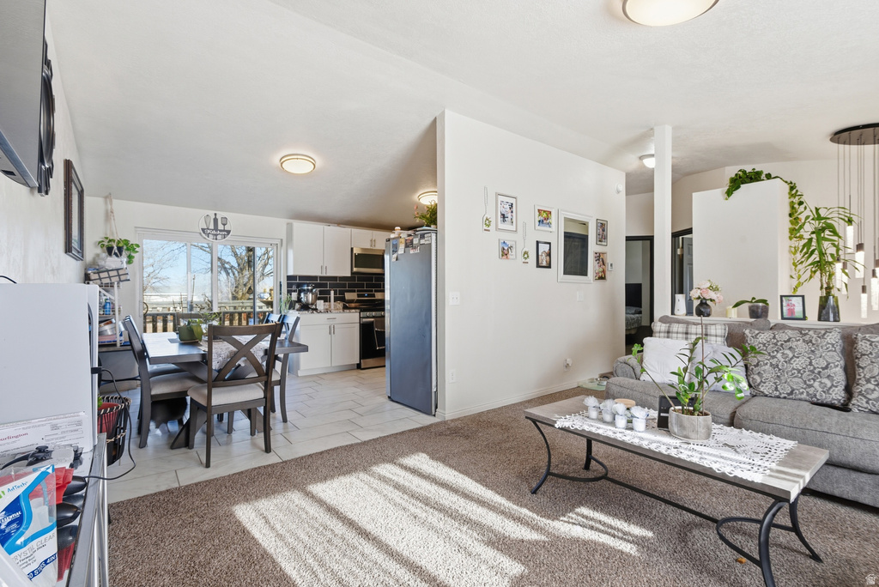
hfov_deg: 96.7
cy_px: 294
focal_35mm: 16
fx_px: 391
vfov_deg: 73.8
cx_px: 440
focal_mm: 16
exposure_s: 1/60
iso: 100
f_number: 10
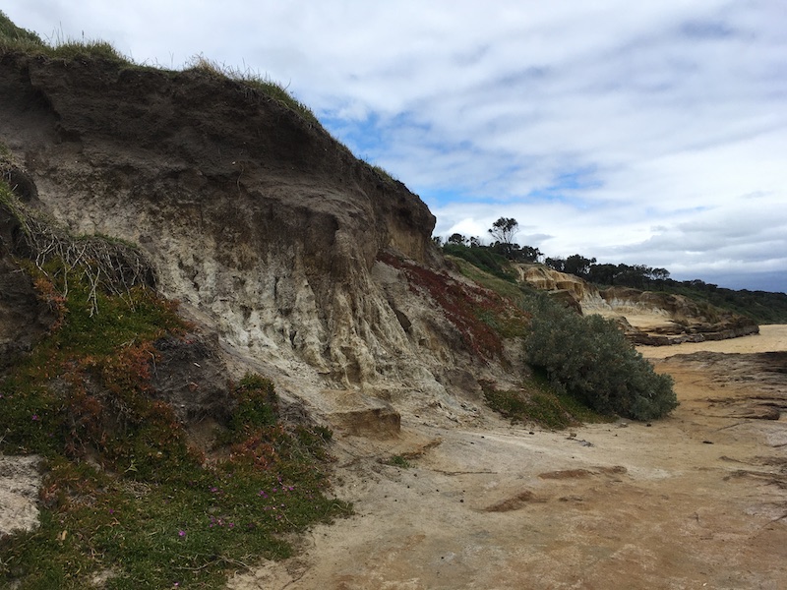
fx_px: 659
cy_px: 295
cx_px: 394
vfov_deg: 48.2
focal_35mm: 29
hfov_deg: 61.7
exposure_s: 1/2653
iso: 25
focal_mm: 4.15
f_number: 2.2
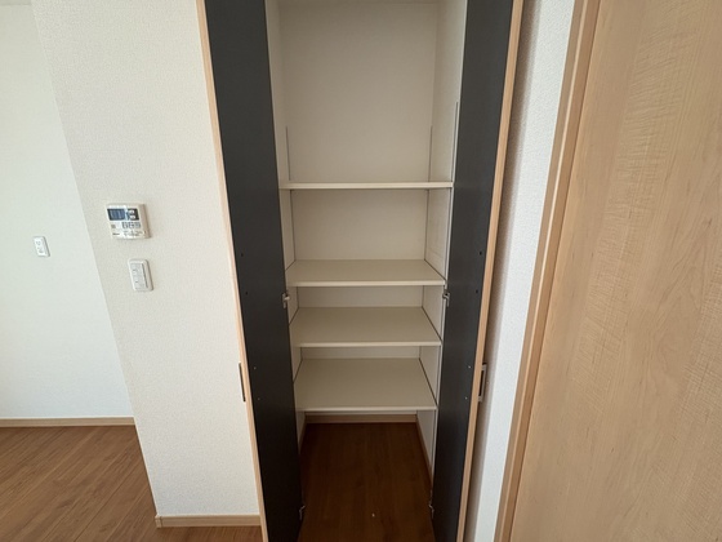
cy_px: 271
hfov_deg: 102.1
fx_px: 292
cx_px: 361
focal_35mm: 14
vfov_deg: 85.7
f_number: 2.2
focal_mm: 2.22
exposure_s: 1/84
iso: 250
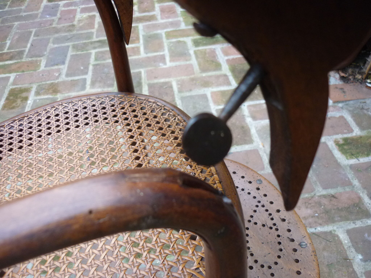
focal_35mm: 33
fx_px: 354
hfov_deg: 55.4
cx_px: 186
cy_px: 139
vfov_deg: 42.9
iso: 200
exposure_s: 1/50
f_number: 2.8
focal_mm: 5.5
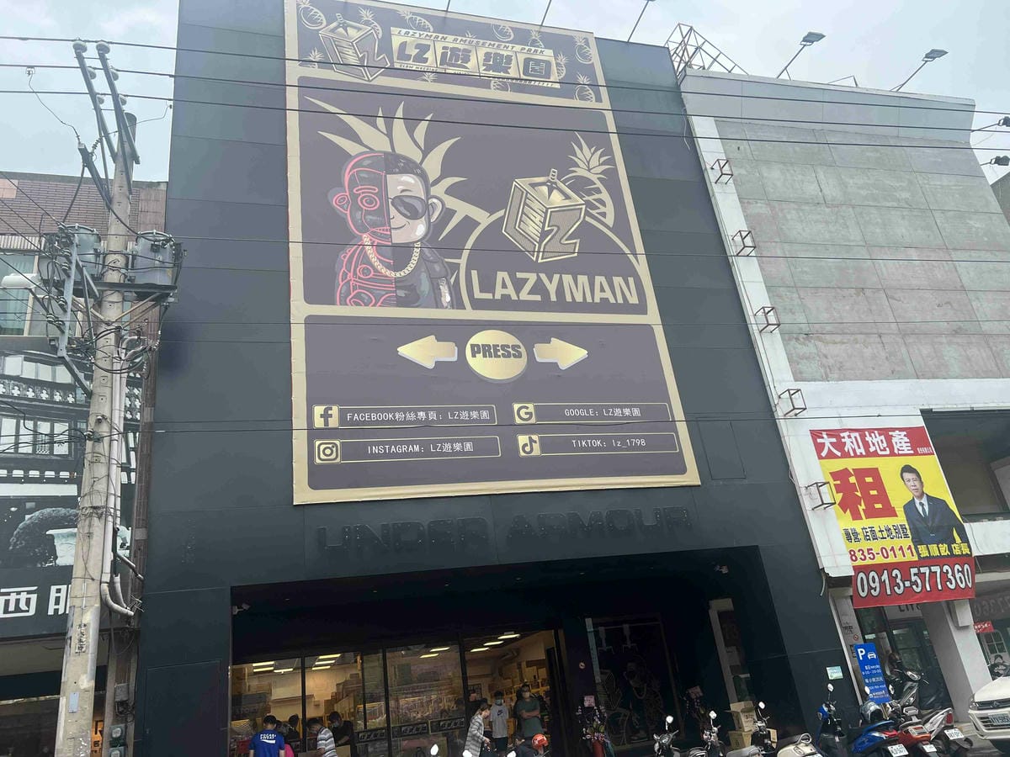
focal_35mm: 26
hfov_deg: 67.3
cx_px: 505
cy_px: 378
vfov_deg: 53.1
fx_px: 759
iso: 50
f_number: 1.5
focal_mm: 5.7
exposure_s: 1/769
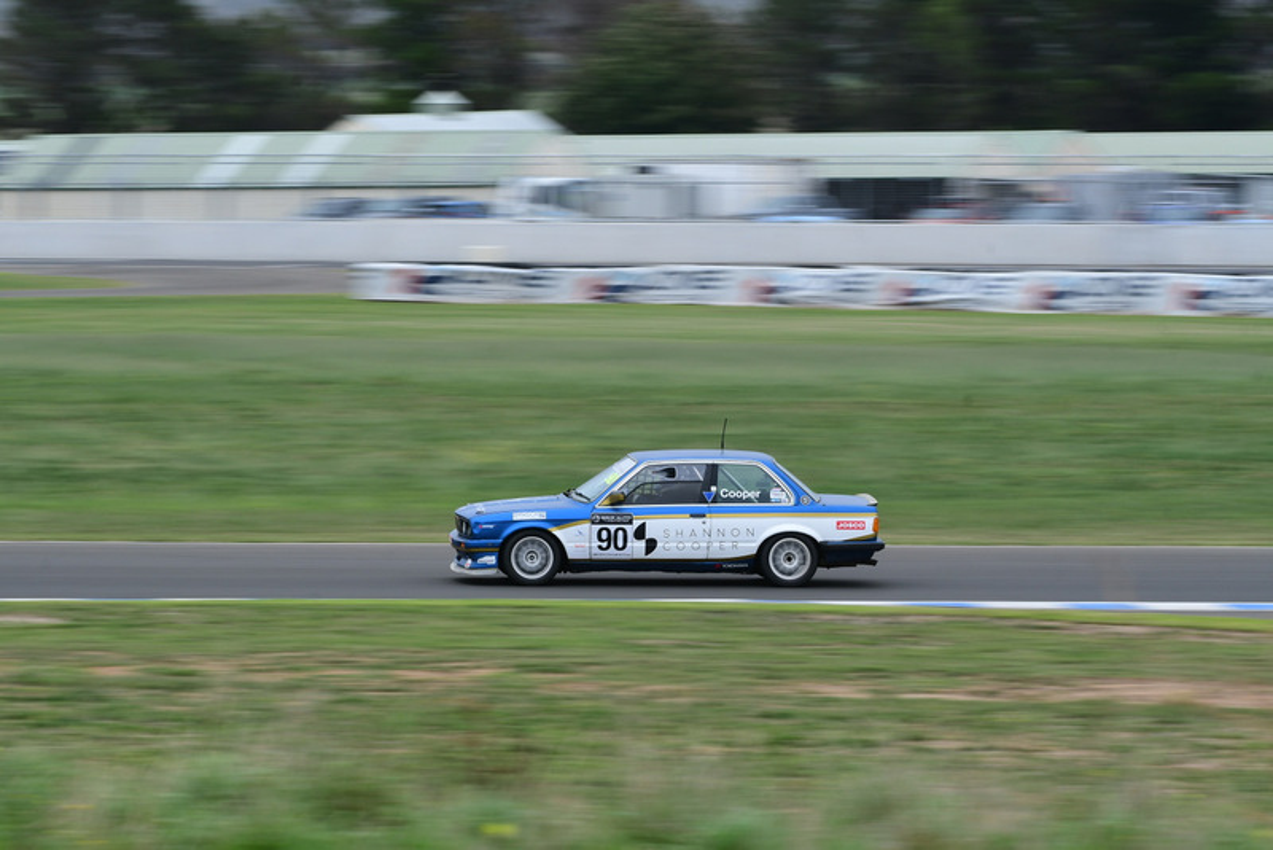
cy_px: 425
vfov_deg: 4.6
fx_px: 10612
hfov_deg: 6.9
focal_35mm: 300
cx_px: 636
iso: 200
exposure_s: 1/100
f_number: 13
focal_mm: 200
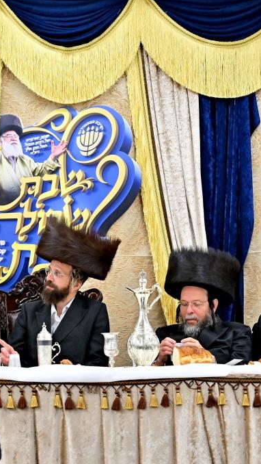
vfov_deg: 13.0
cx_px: 67
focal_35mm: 166
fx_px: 2040
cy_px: 232
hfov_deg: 7.3
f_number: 4
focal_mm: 70
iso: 800
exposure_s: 1/250
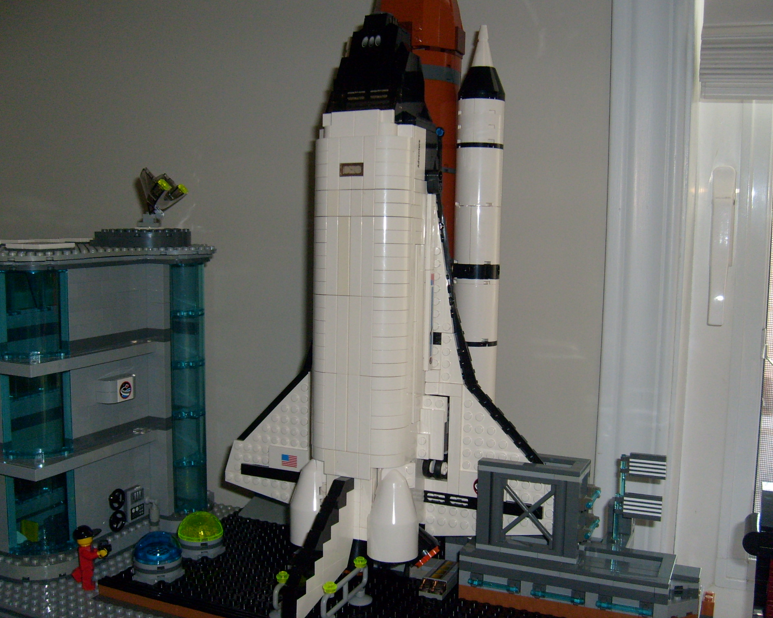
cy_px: 305
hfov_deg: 49.1
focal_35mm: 37
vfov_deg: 40.1
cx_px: 389
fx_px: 847
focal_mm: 5.8
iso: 100
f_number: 2.8
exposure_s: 1/45
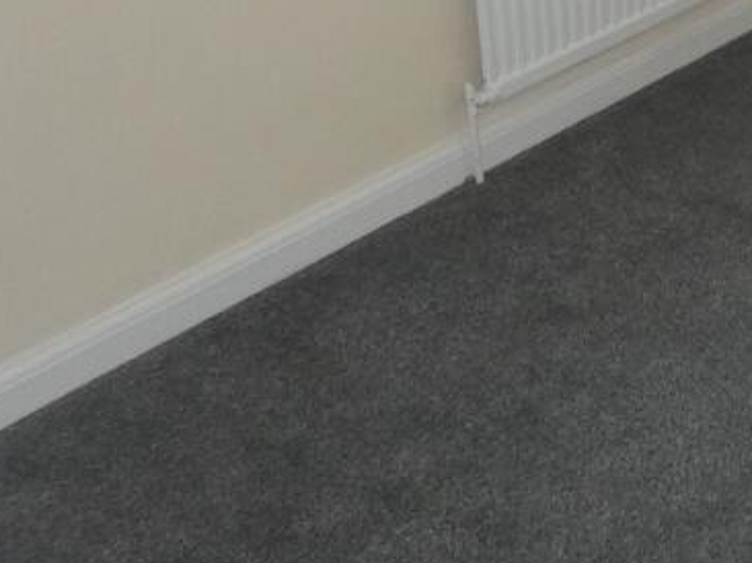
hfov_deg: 24.0
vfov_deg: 19.9
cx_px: 1005
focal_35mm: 70
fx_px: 1520
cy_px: -82
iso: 250
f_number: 3
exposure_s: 1/125
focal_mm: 4.4
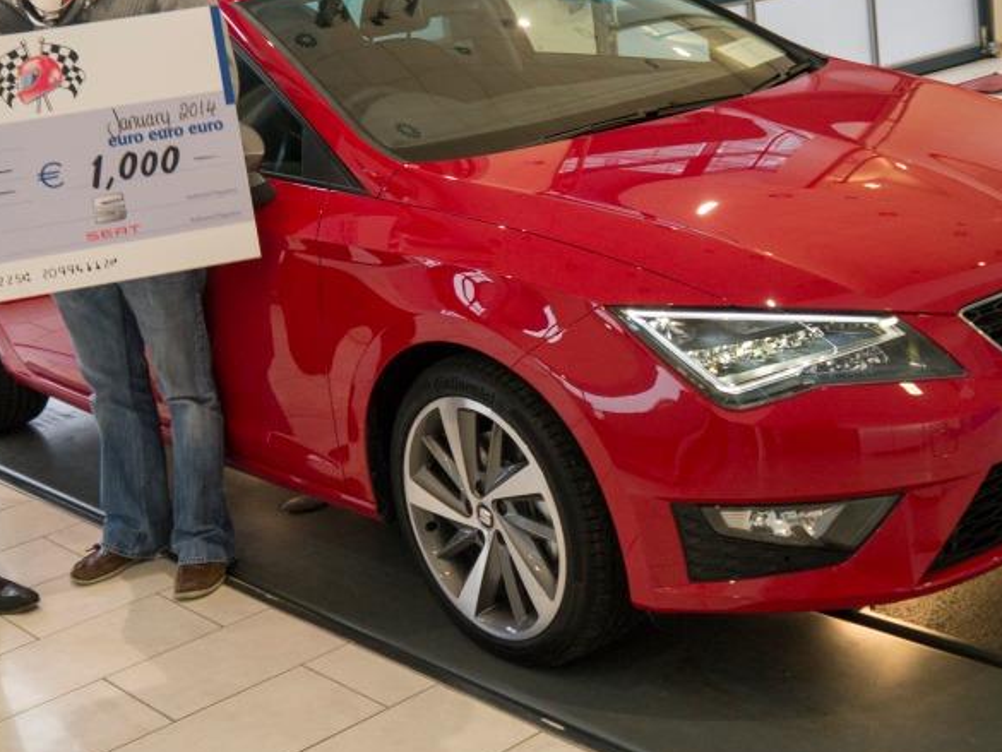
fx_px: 1621
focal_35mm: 56
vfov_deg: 25.9
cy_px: 228
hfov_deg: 34.3
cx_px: 453
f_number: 3.9
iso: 320
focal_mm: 16
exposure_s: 1/60
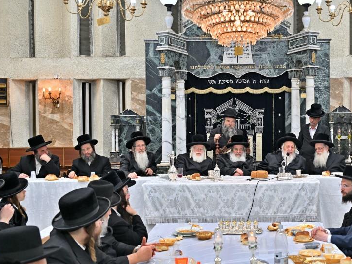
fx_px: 465
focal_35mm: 46
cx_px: 245
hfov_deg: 40.8
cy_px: 134
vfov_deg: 31.7
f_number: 4
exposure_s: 1/250
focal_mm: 33.5
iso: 640
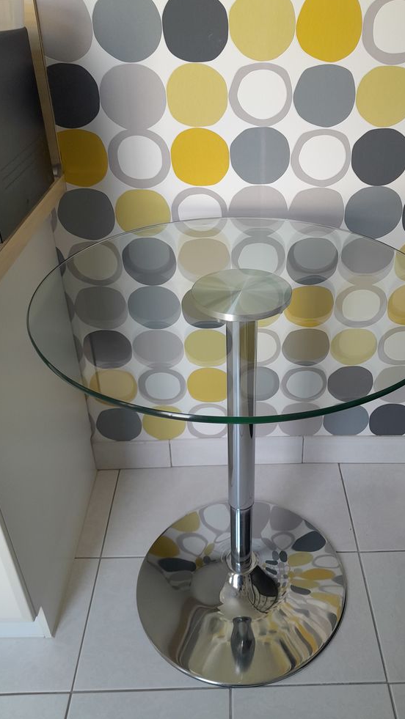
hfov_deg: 38.8
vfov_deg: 64.3
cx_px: 248
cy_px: 355
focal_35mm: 30
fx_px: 573
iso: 80
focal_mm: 4
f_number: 1.8
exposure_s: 1/50
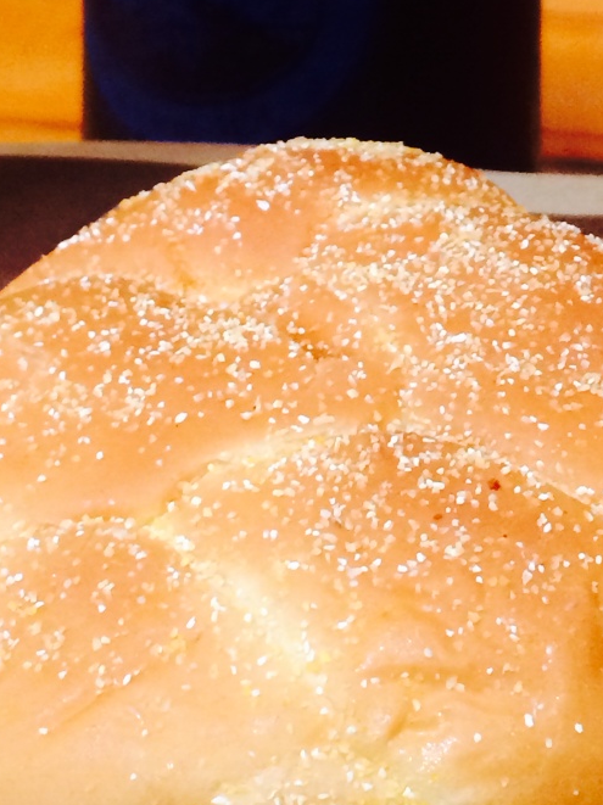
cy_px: 150
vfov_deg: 20.8
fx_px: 2162
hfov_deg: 15.8
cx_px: 396
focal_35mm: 93
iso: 200
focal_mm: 4.12
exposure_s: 1/30
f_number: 2.2
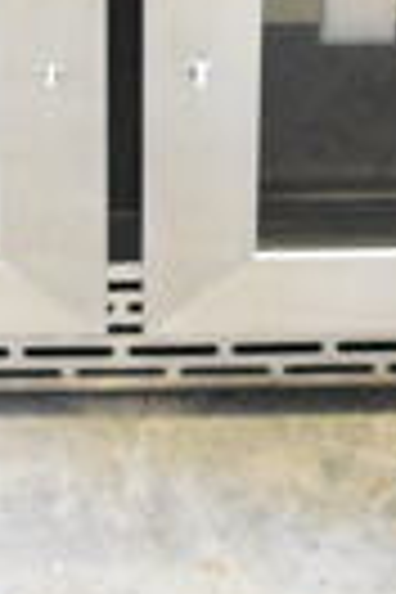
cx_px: 180
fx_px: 3934
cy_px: -565
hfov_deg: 5.8
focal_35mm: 238
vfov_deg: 8.2
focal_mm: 23
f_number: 5
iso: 6400
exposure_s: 1/100
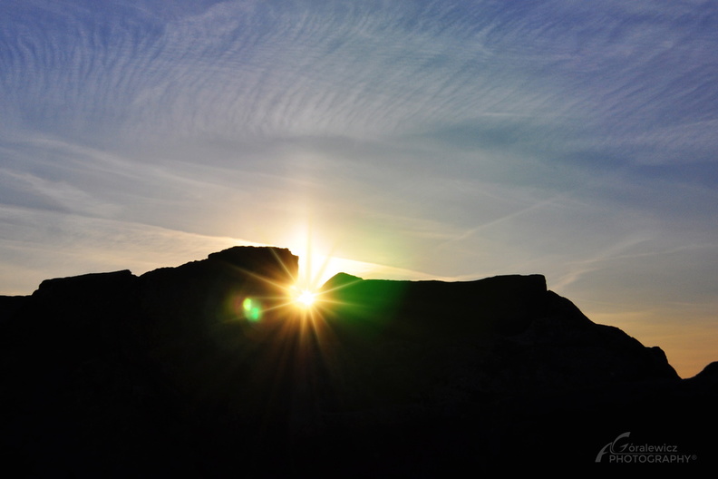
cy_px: 240
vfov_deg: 25.8
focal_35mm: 52
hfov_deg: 37.9
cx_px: 359
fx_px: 1047
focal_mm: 35
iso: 200
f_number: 16
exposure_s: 1/800
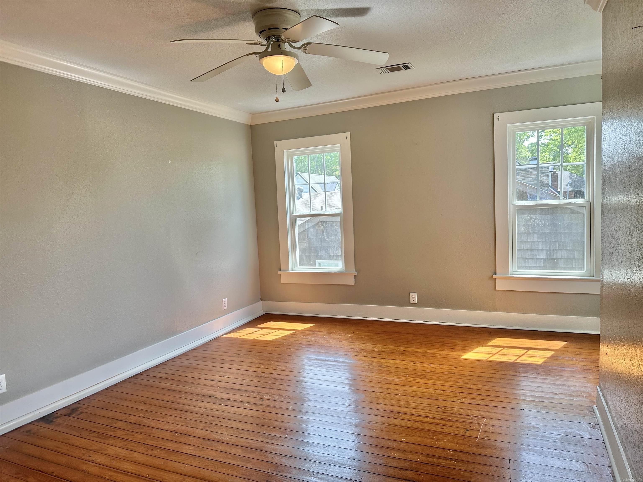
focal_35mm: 24
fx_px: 446
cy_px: 241
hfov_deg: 71.6
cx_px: 322
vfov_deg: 56.8
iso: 80
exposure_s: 1/171
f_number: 1.78
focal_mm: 6.86
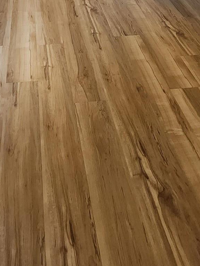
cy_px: -129
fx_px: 300
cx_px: 58
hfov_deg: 36.2
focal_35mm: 39
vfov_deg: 29.5
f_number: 2.2
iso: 320
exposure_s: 1/60
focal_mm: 2.2
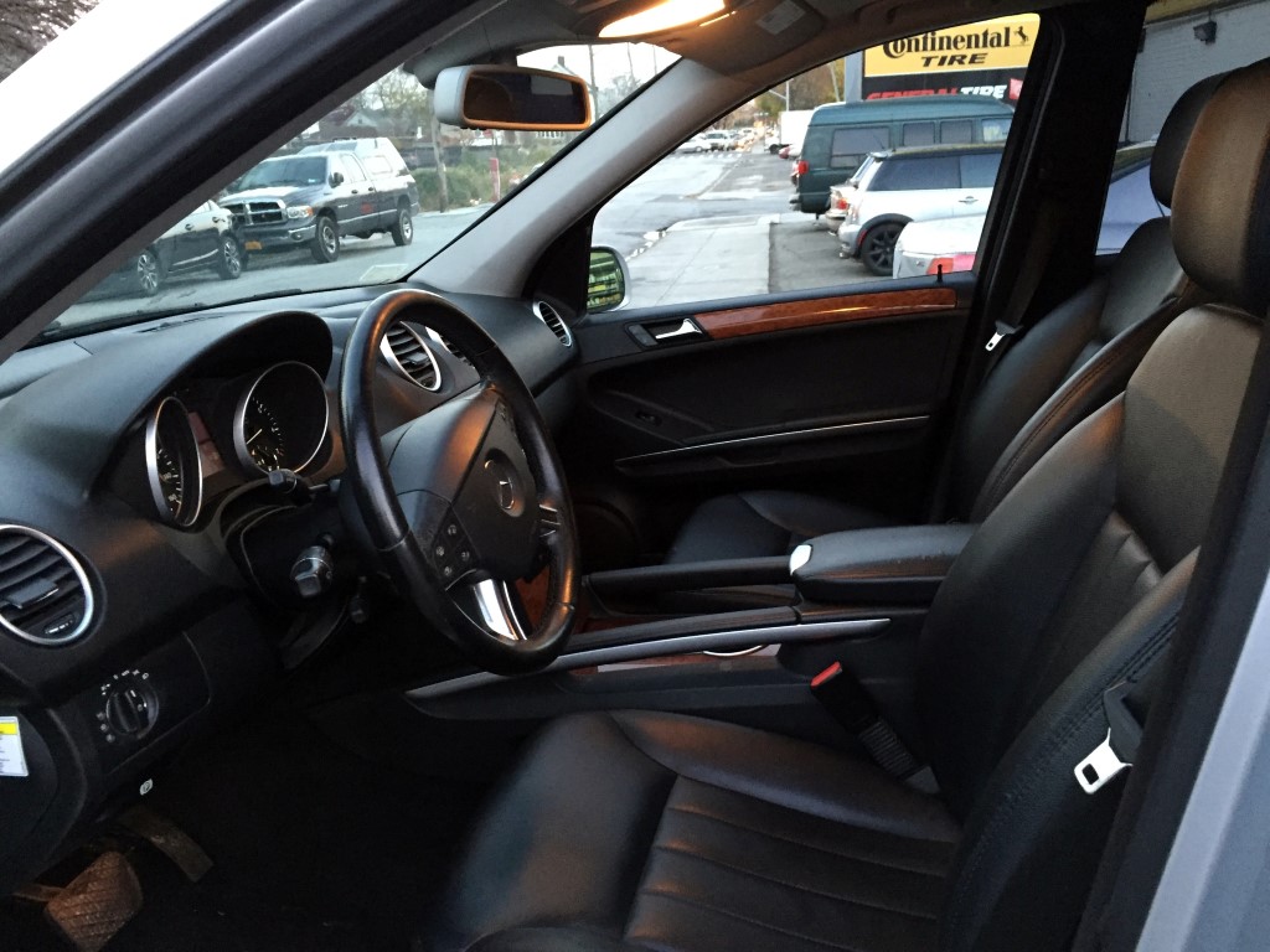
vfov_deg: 48.2
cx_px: 635
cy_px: 476
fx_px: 1064
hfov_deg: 61.7
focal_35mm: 29
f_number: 2.2
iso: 250
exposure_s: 1/24
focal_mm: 4.15
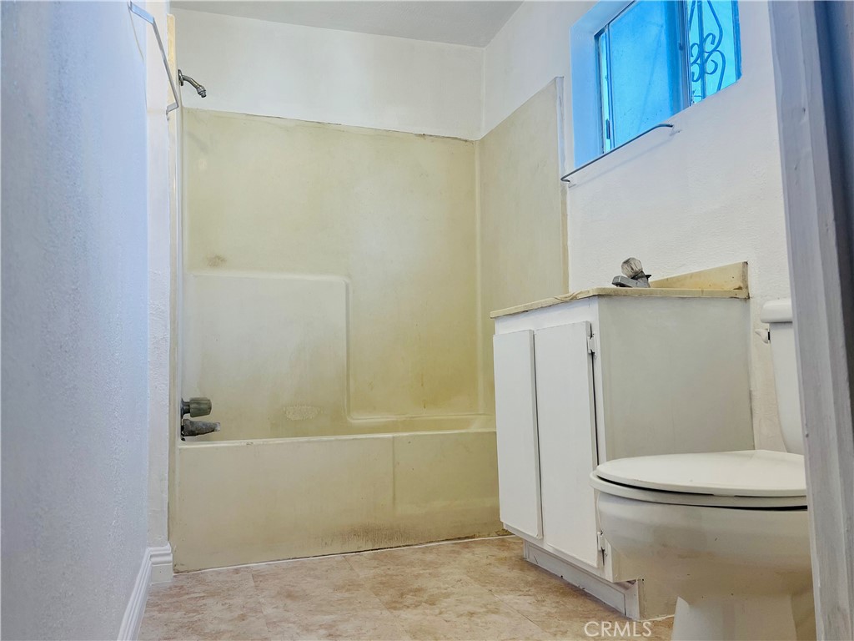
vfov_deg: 53.1
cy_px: 320
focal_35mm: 26
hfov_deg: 67.3
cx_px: 427
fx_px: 641
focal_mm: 5.7
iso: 64
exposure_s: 1/153
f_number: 1.5
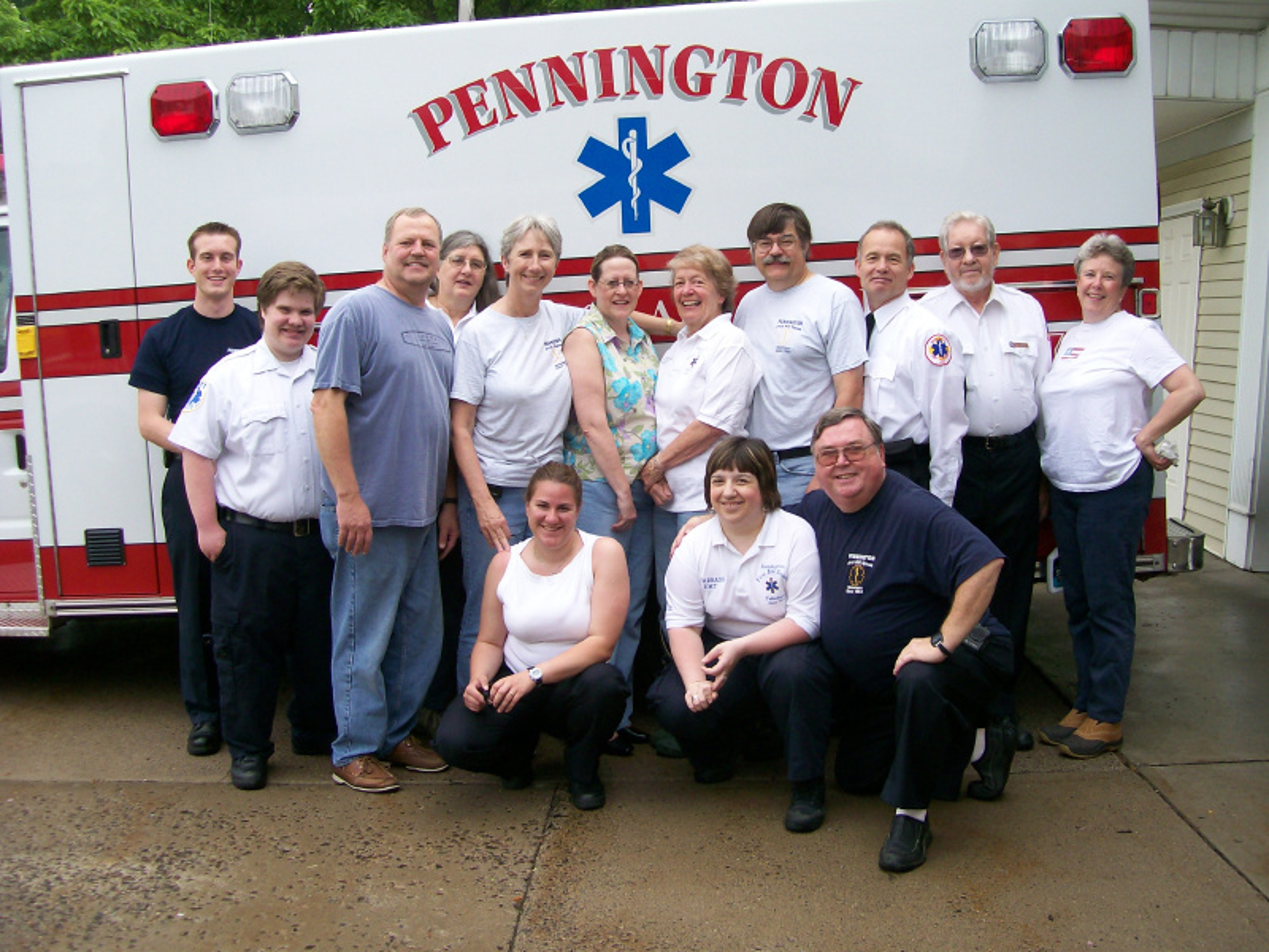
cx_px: 634
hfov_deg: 51.4
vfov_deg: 39.7
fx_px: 1320
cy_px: 476
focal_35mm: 36
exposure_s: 1/301
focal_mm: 6
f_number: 2.7
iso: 80
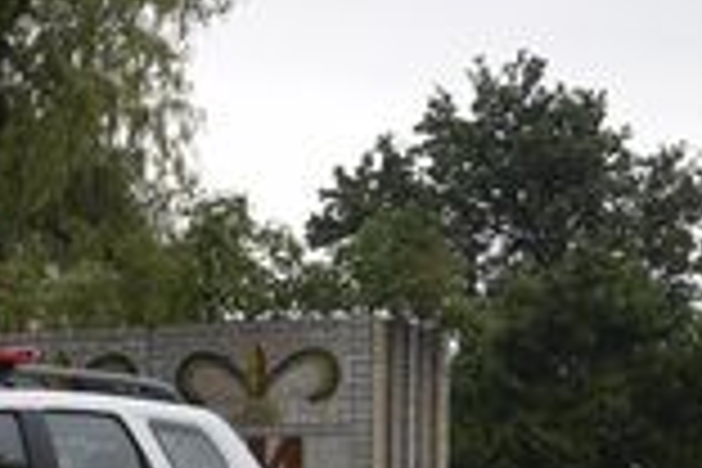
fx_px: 3100
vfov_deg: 8.6
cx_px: 837
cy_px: 540
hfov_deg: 12.6
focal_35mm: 159
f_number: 8
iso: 280
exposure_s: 1/250
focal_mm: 22
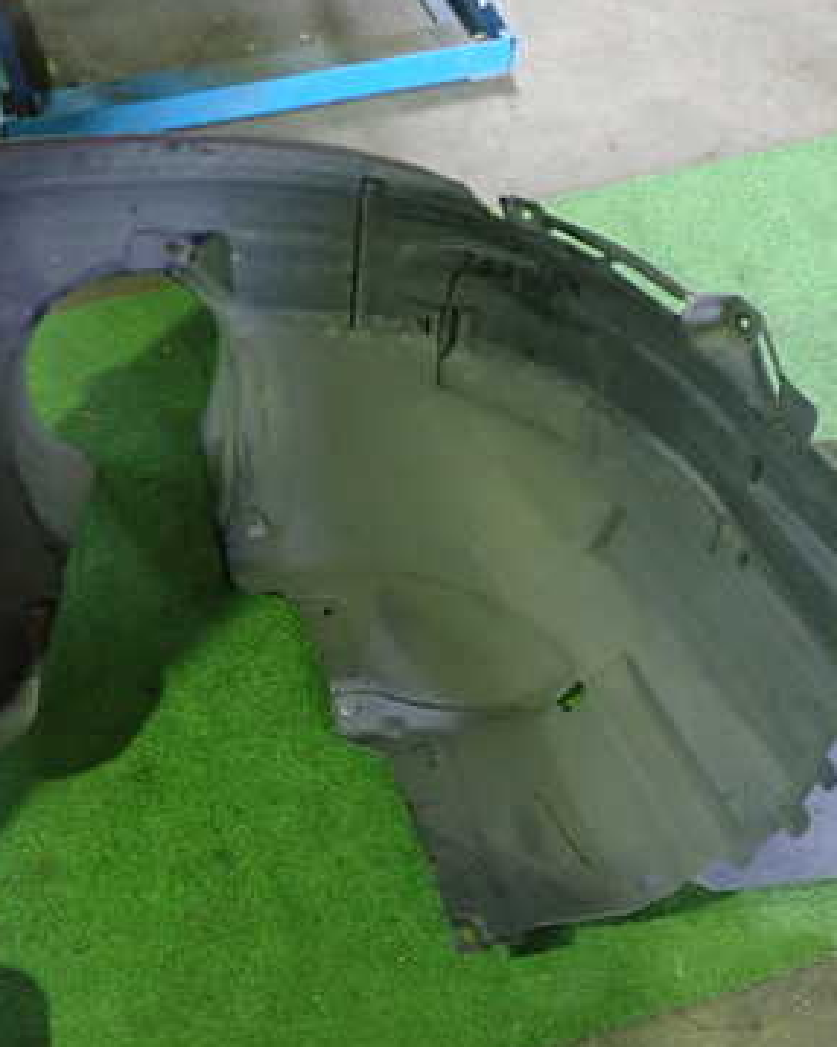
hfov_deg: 30.2
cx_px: 195
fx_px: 1518
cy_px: 645
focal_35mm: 49
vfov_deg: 37.9
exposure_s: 1/30
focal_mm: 5.4
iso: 640
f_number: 2.3
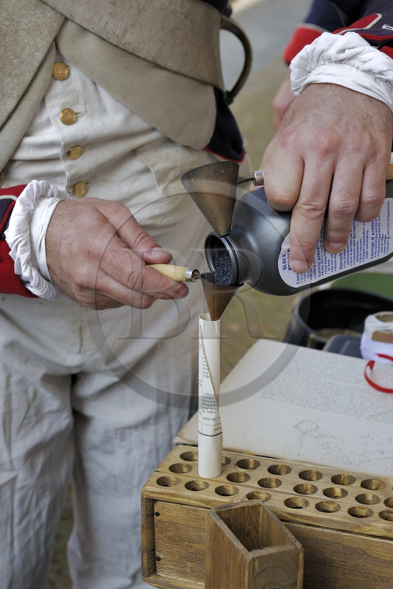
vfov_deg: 28.8
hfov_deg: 19.4
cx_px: 196
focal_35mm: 70
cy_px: 294
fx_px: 1147
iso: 200
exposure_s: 1/160
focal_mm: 70
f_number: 9
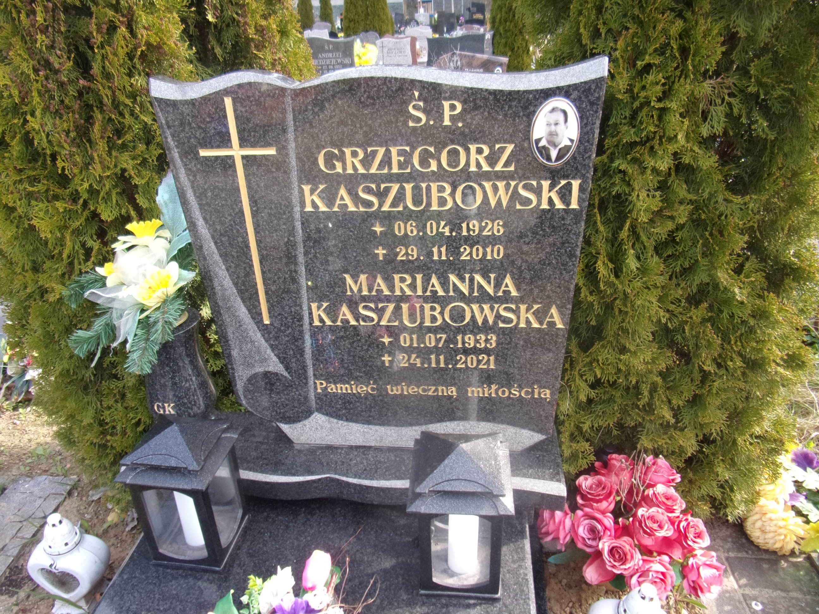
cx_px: 410
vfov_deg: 56.8
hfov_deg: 71.6
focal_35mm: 24
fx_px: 568
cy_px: 307
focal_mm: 4.3
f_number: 3.3
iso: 80
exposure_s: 1/100
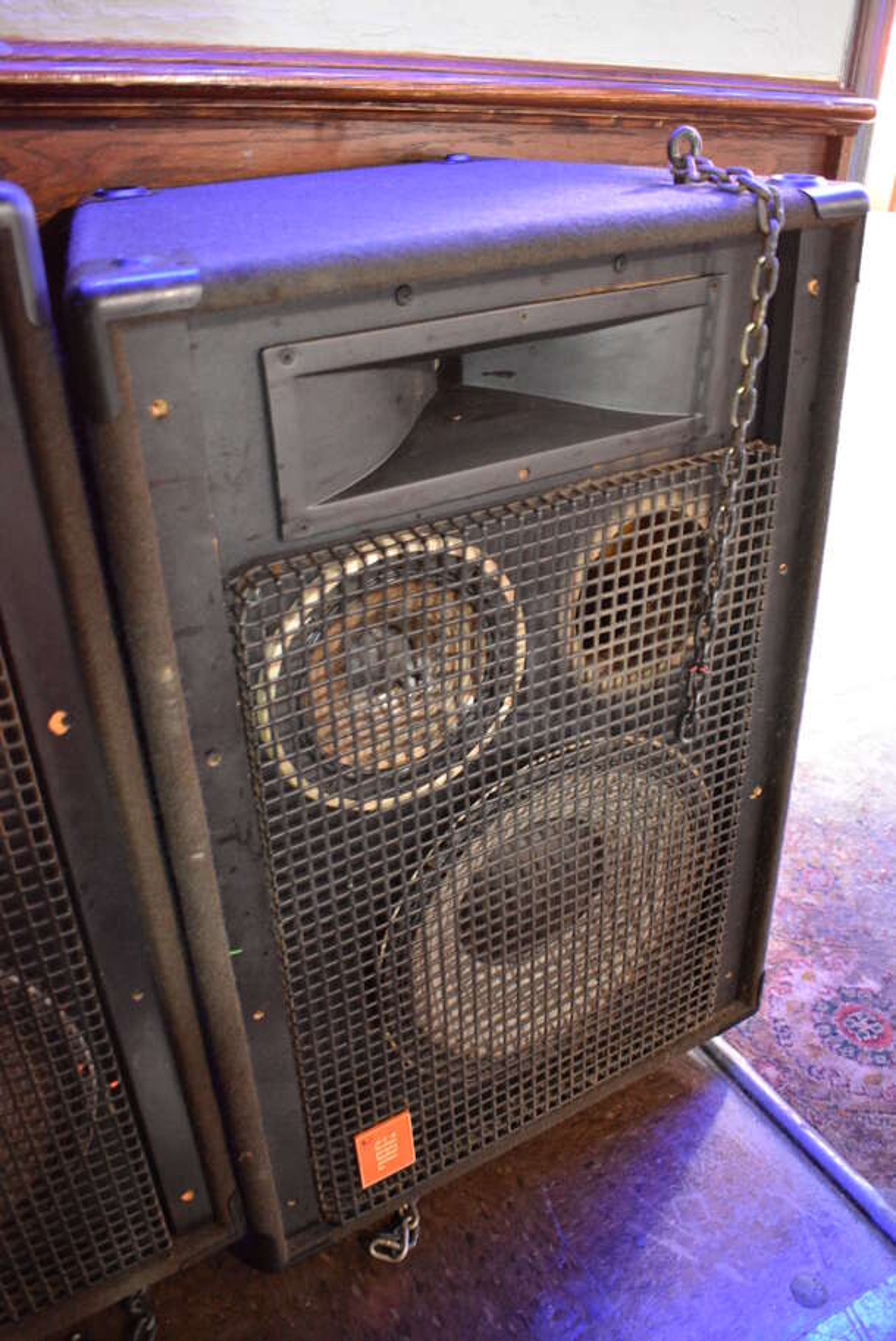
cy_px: 670
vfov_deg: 61.9
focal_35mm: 30
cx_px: 448
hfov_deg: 43.7
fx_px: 1118
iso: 3200
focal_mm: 20
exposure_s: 1/4
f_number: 3.5
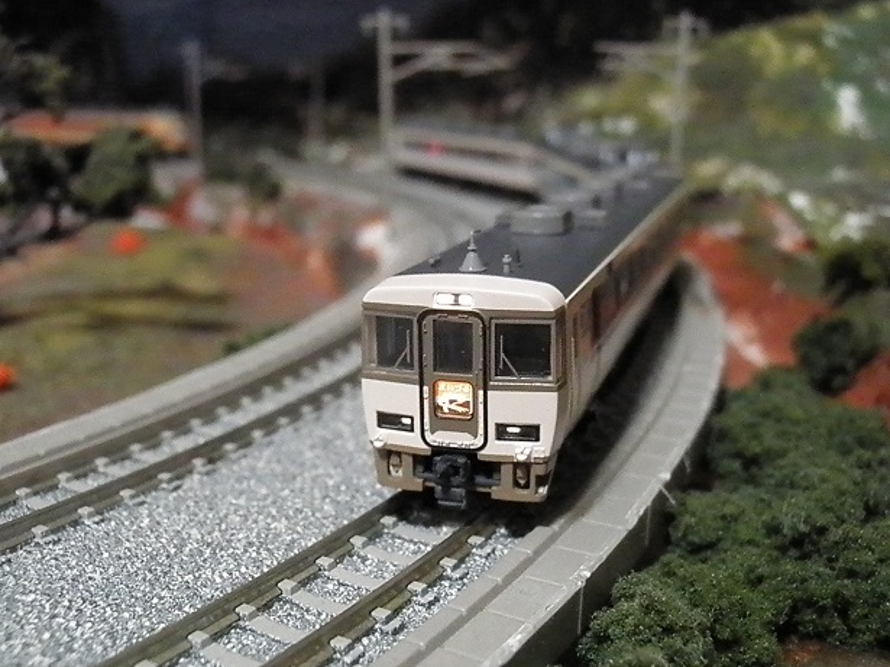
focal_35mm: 41
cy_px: 334
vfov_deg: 35.1
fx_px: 1054
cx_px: 445
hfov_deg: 45.8
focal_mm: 7.3
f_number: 3.9
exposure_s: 1/50
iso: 3200
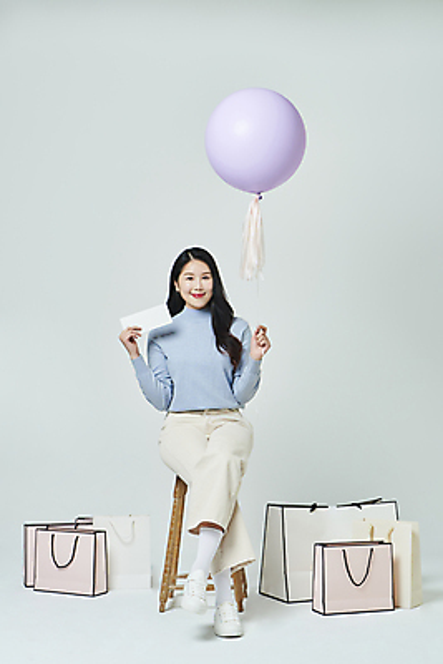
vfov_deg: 35.6
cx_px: 222
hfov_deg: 24.2
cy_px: 332
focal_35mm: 56
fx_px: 1033
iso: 100
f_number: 11
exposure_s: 1/125
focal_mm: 56
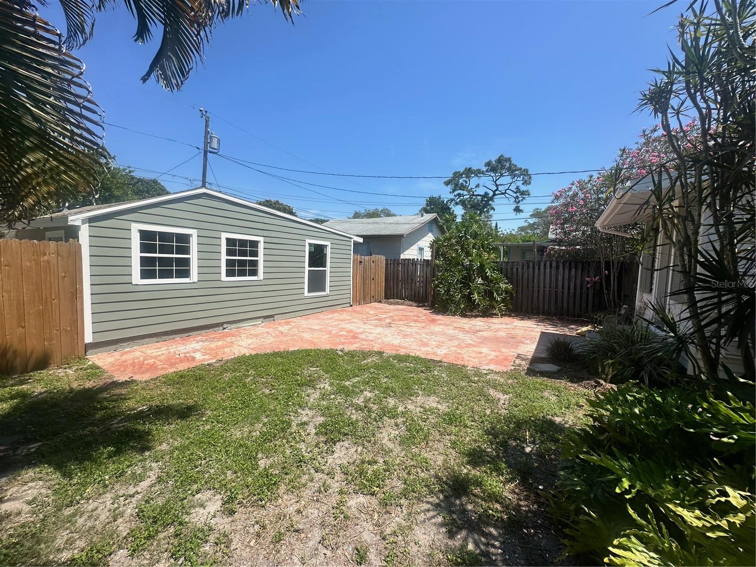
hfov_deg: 102.1
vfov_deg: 85.7
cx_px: 378
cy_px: 284
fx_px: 306
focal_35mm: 14
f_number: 2.2
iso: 50
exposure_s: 1/2398
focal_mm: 2.22
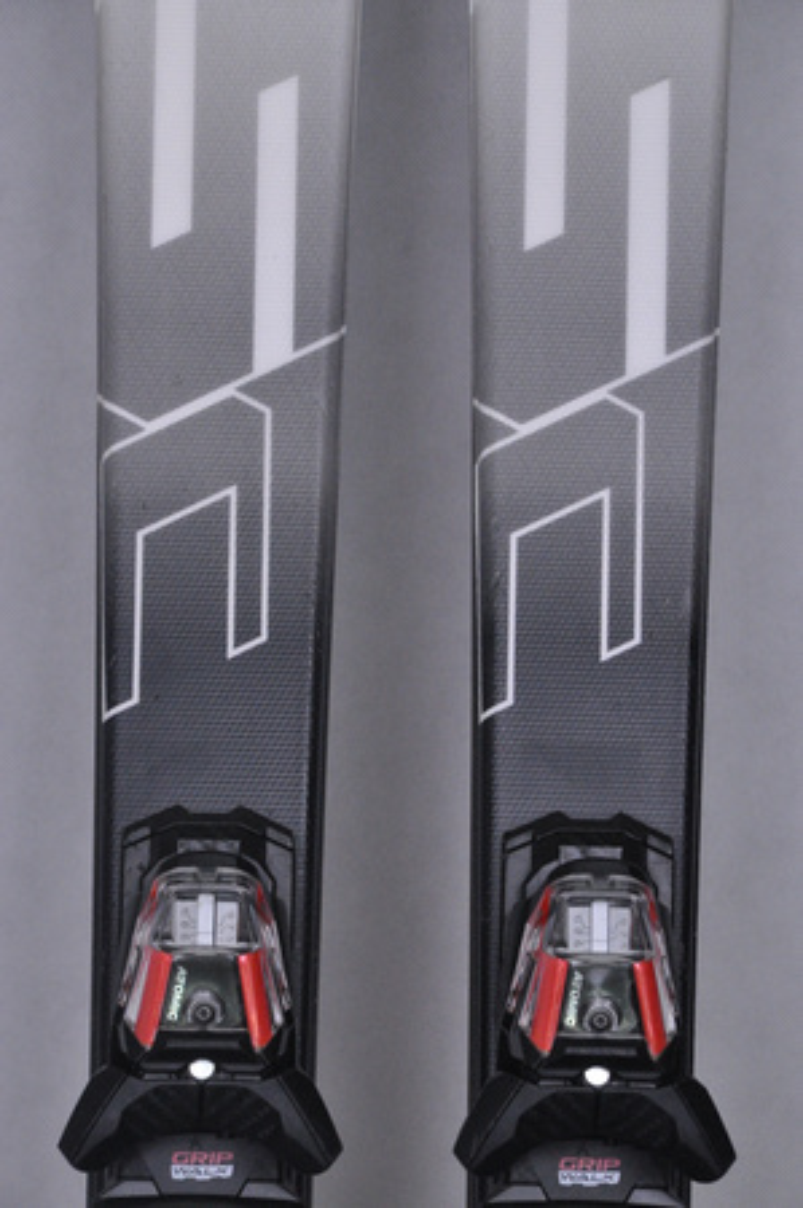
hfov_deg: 8.7
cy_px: 604
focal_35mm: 158
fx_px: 5281
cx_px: 402
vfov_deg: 13.1
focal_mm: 105
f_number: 9.5
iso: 3200
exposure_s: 1/125
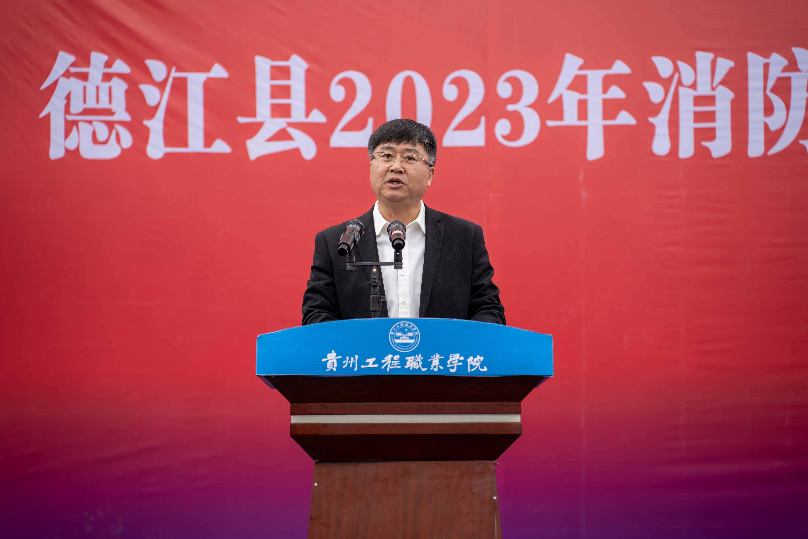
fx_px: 1683
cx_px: 404
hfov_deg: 27.0
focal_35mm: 75
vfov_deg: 18.2
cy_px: 270
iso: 125
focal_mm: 75
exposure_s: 1/250
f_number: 2.8
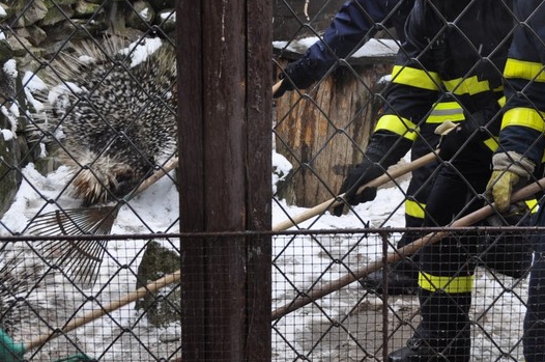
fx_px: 1070
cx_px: 270
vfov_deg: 19.1
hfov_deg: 28.6
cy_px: 129
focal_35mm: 71
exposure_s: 1/125
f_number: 5.6
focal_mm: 31
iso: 400
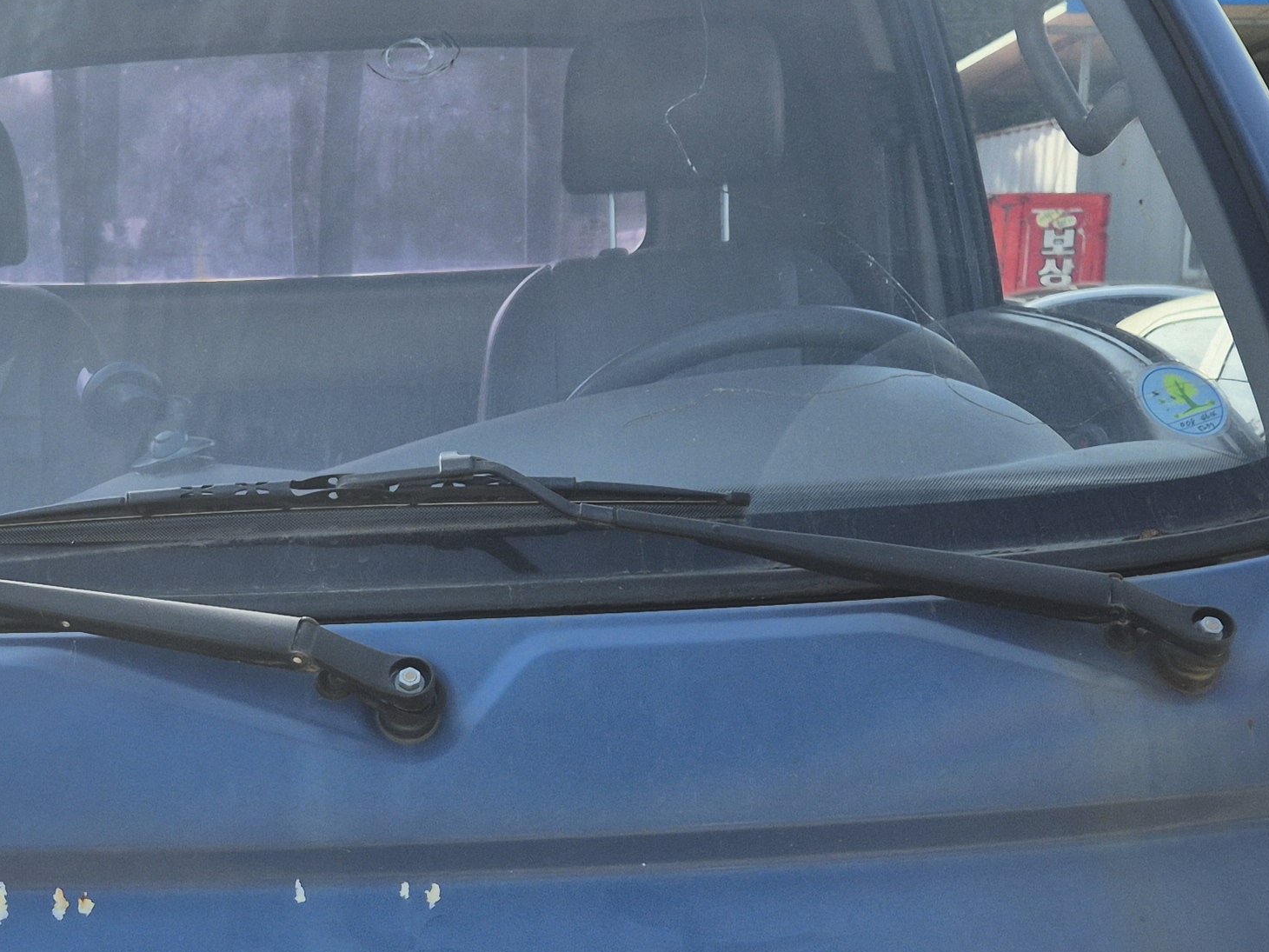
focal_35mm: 63
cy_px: 891
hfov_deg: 30.0
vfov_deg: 22.6
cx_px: 263
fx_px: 2310
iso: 25
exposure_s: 1/2312
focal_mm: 5.4
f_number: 1.8
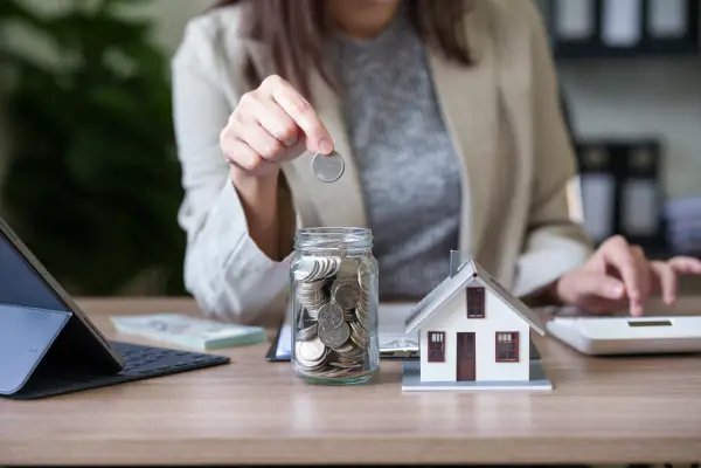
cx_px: 350
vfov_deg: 16.1
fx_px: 1655
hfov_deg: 23.9
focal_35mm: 85
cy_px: 234
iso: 320
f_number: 2.8
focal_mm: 85
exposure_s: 1/160
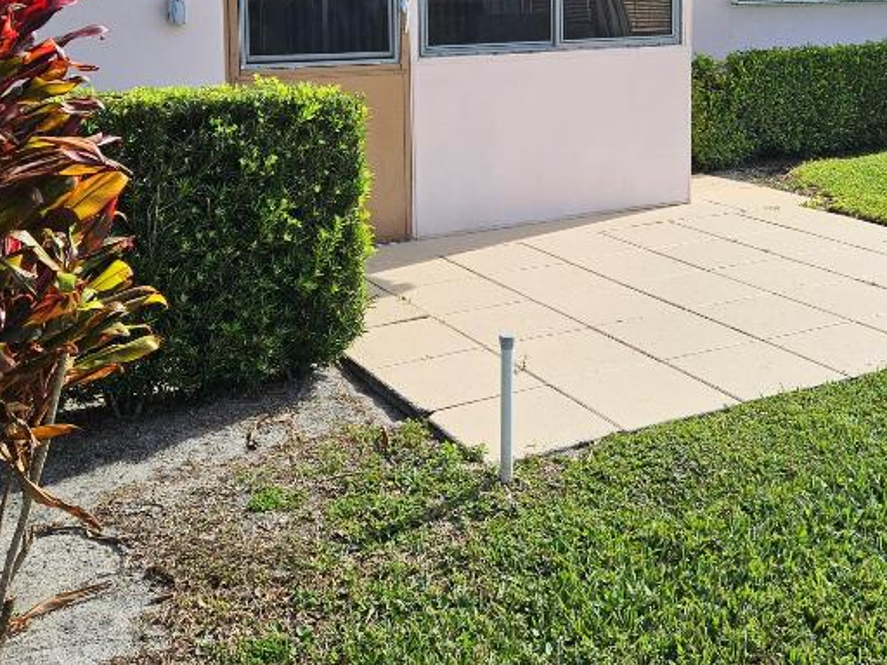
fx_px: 1179
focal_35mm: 46
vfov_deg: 30.1
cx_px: 560
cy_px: 64
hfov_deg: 40.9
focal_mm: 5.4
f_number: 1.8
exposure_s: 1/3455
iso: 25
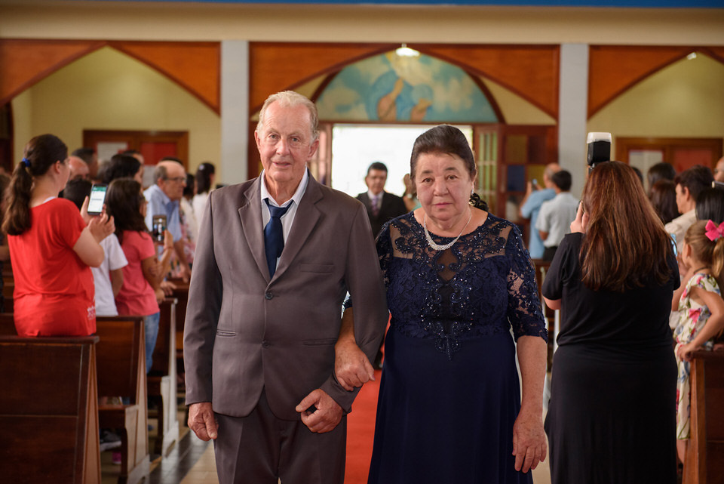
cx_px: 362
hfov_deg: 28.8
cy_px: 242
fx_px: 1408
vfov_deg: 19.5
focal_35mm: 70
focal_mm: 70
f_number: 3.5
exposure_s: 1/160
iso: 2000
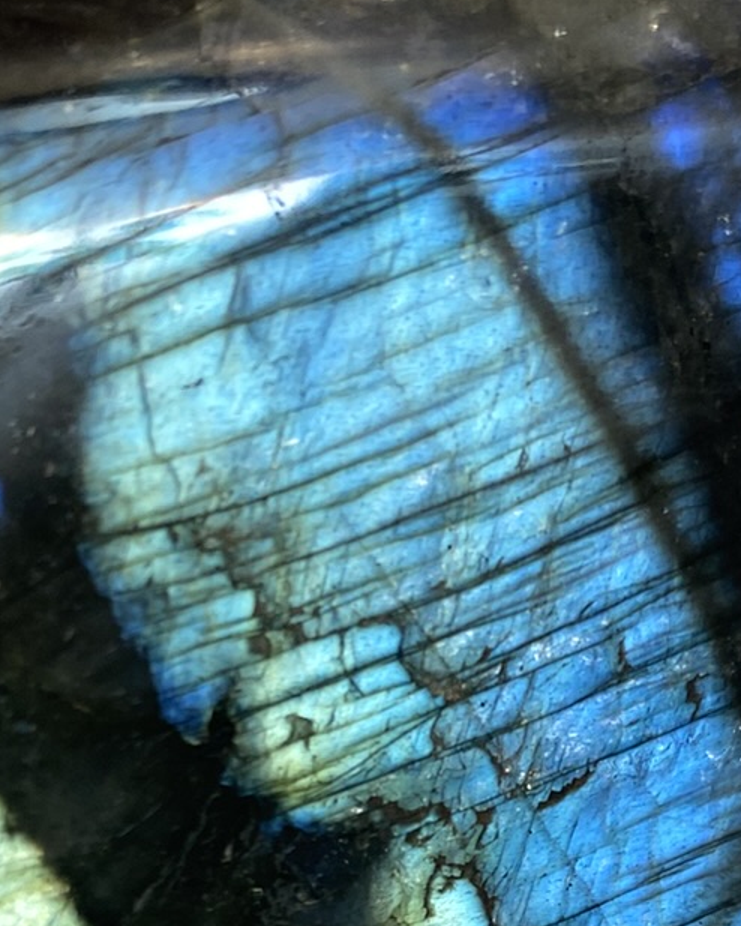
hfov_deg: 18.9
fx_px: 2219
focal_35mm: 81
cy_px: 1118
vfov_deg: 21.8
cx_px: 516
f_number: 1.8
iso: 64
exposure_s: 1/60
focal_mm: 4.25
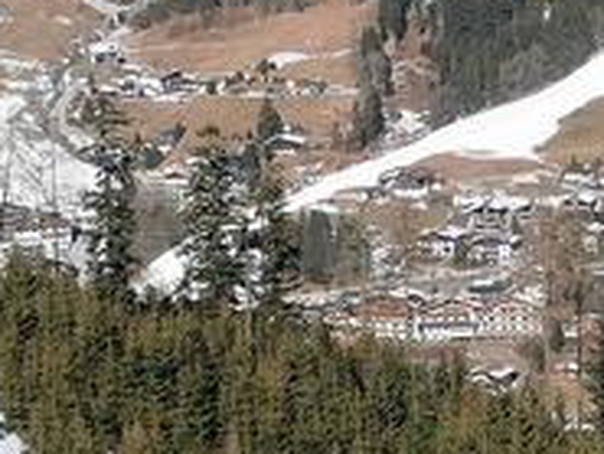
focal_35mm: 156
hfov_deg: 12.6
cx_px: 522
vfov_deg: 9.5
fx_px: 2724
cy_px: 15
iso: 50
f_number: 1.8
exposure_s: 1/2326
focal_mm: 5.58
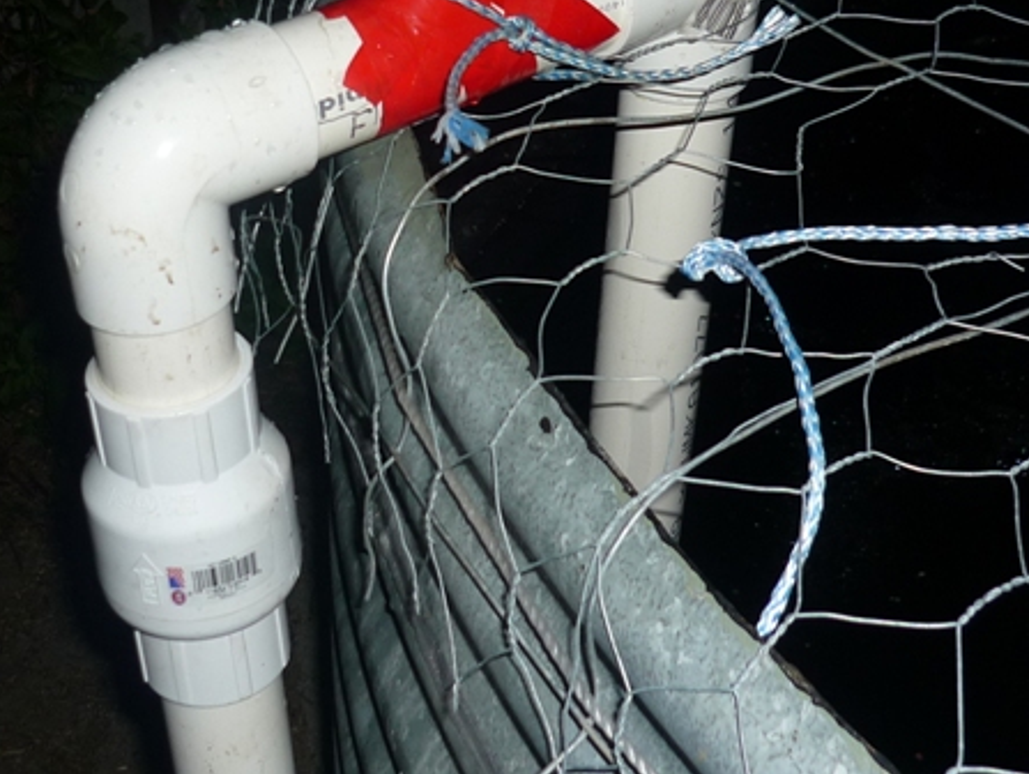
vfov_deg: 24.5
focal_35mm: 59
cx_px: 444
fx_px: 1755
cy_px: 170
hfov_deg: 32.6
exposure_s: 1/30
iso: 100
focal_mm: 5.5
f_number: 2.8
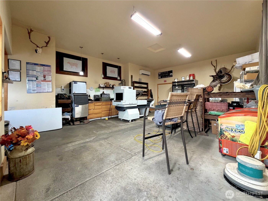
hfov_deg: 102.1
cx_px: 134
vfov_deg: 85.6
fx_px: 108
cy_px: 100
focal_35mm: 14
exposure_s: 1/120
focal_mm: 2.22
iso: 320
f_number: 2.2
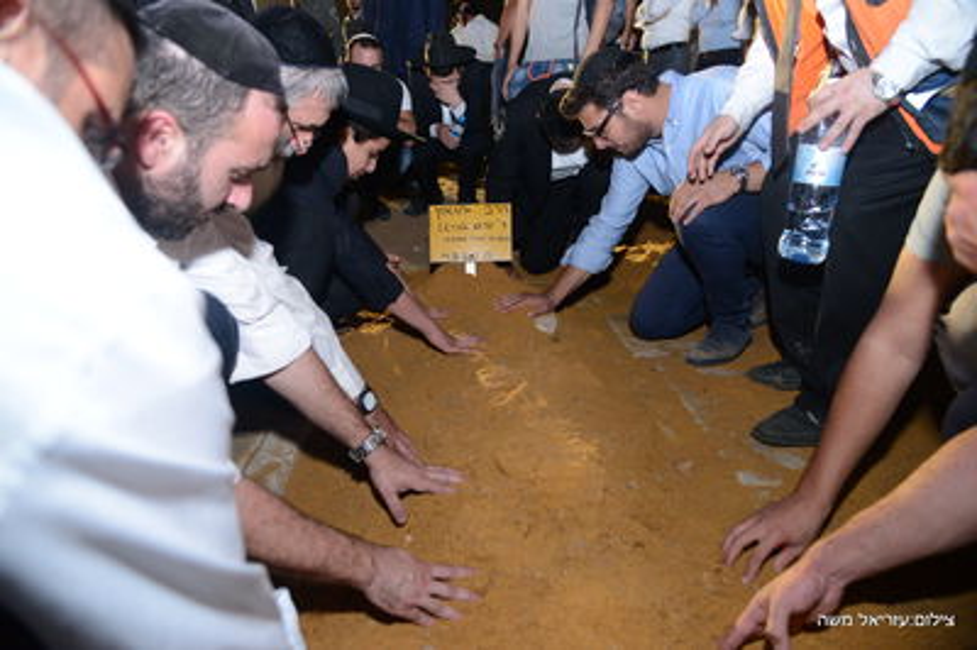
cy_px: 325
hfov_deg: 73.8
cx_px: 488
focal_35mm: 24
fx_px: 651
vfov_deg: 53.1
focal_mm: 24
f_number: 4
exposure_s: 1/50
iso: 2000
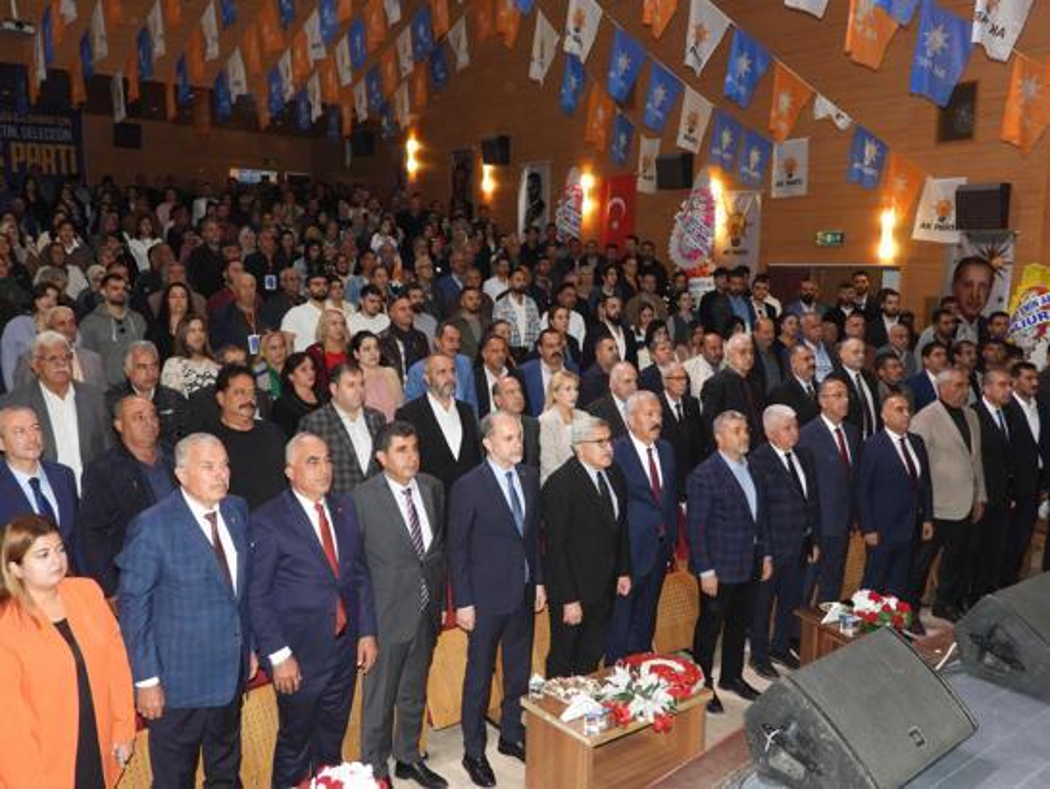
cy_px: 394
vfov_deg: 46.8
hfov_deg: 59.9
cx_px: 525
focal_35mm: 30
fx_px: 910
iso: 280
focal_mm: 5.4
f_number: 3.2
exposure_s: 1/30
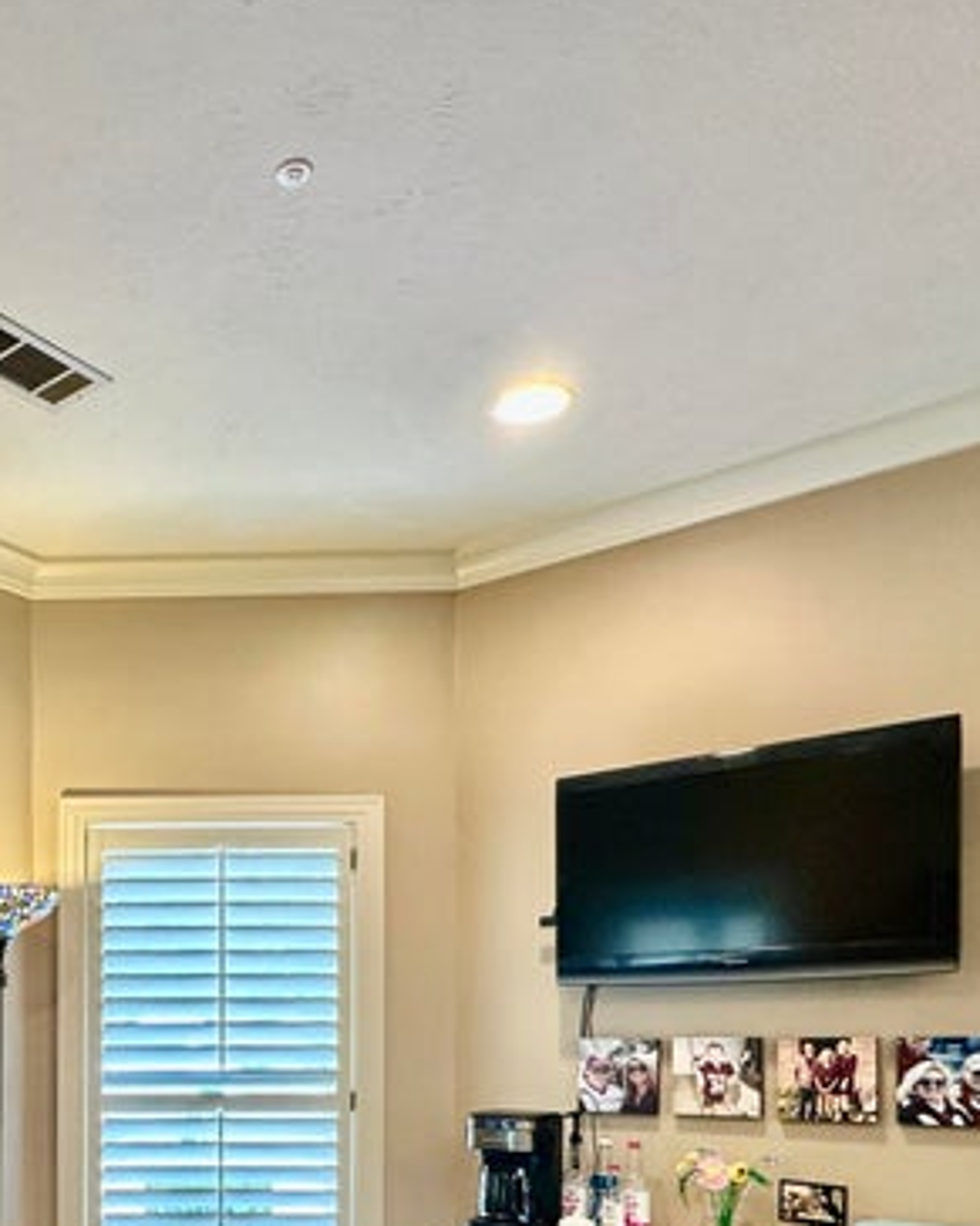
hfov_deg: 40.8
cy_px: 1058
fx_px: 1161
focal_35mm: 32
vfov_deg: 50.6
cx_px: 29
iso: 160
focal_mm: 2.22
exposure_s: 1/60
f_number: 2.2
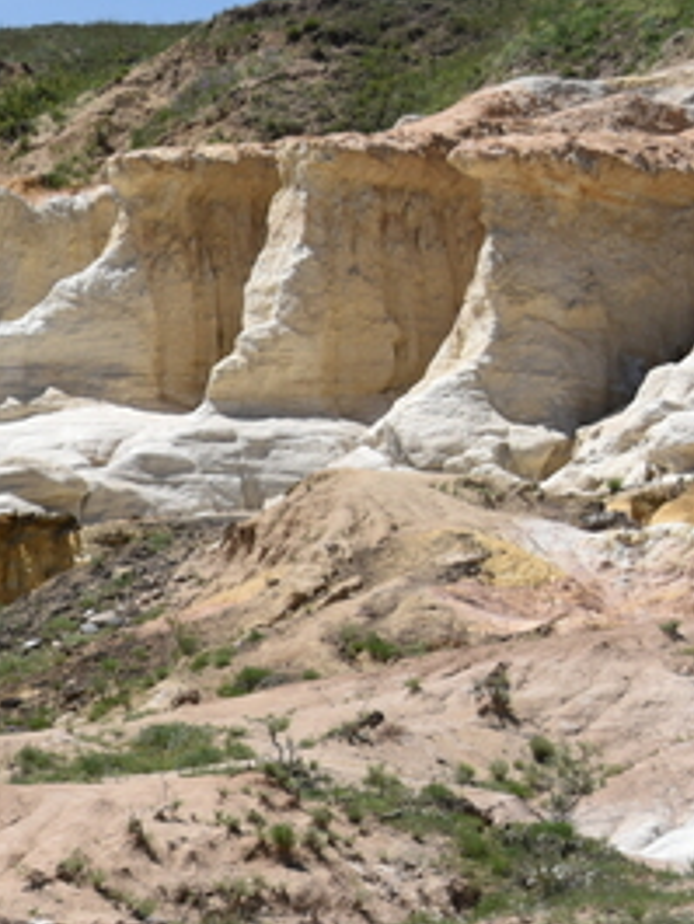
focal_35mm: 316
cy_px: 1008
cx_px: -1018
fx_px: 8440
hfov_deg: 4.6
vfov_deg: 6.2
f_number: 9
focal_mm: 68
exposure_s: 1/320
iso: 100
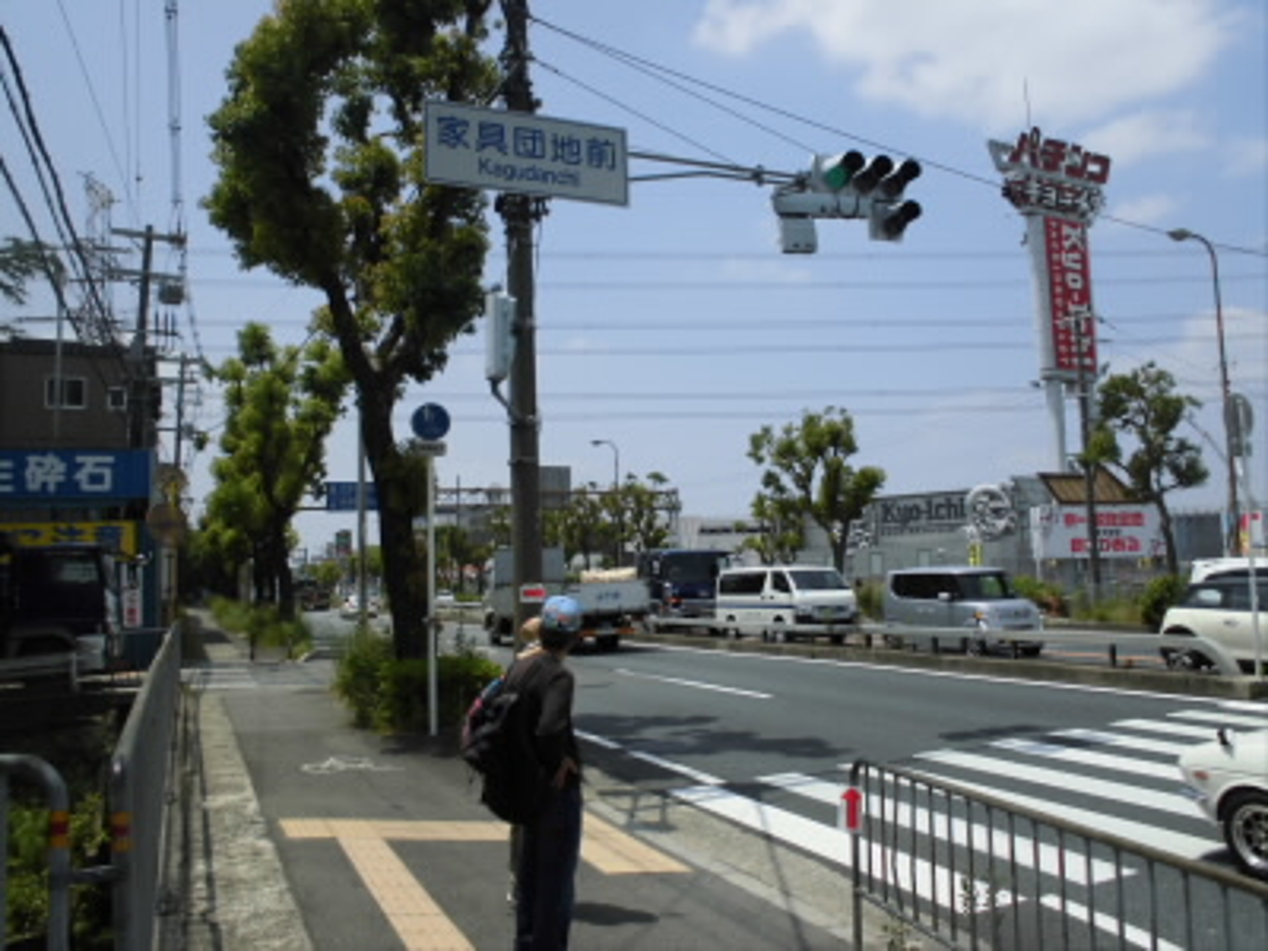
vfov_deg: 48.2
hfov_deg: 61.7
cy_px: 476
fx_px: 1062
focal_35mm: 29
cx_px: 634
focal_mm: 5.3
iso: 100
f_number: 3.7
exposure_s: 1/800
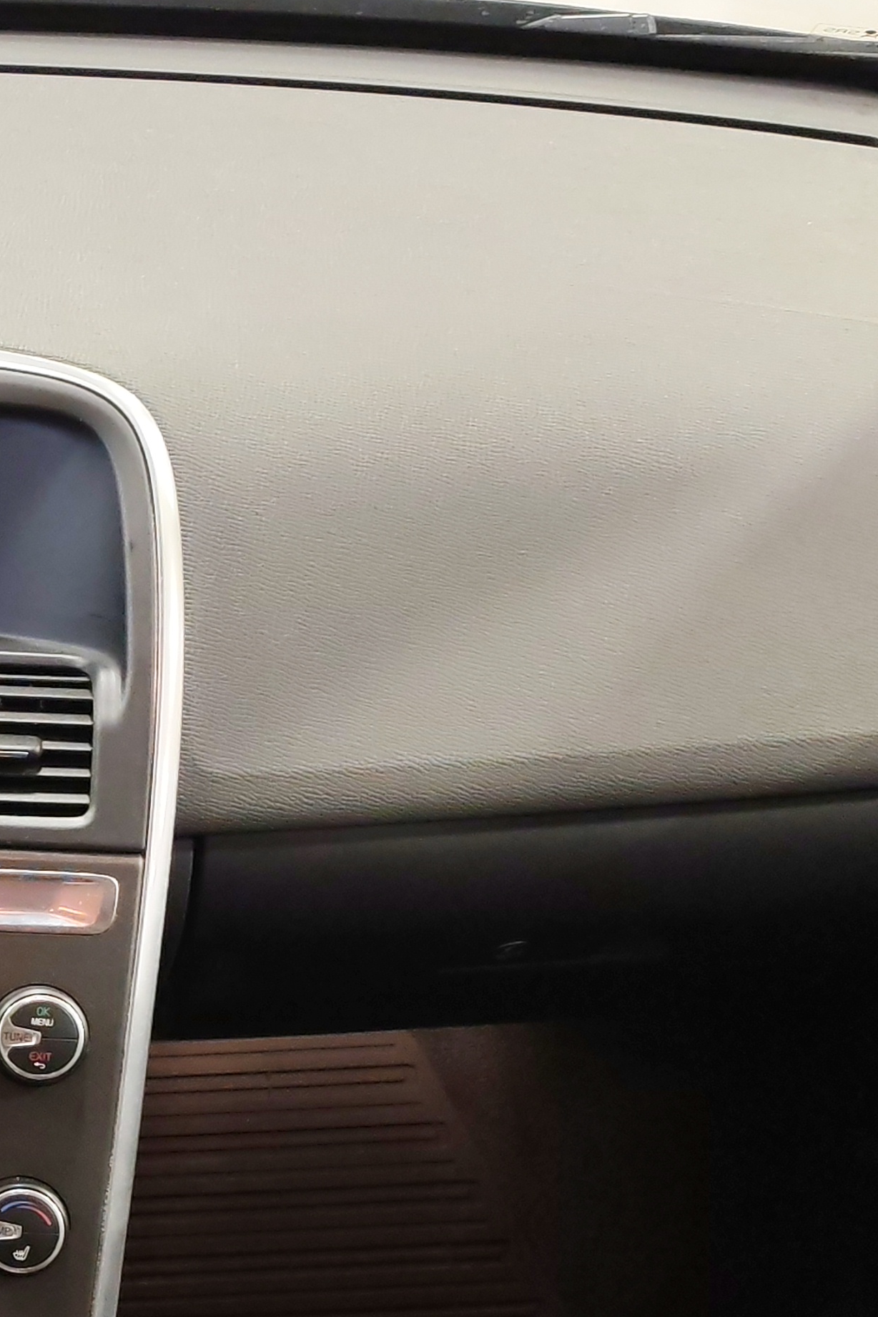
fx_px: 2707
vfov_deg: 26.9
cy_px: 1020
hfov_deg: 17.0
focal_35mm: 74
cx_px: -346
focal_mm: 6.12
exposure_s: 1/50
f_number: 1.9
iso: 800
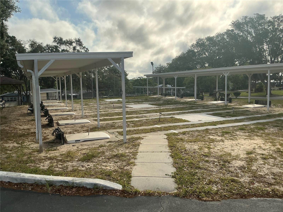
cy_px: 106
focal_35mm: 28
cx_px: 142
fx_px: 229
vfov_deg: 49.7
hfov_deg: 63.4
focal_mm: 3
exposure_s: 1/2801
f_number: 1.8
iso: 25
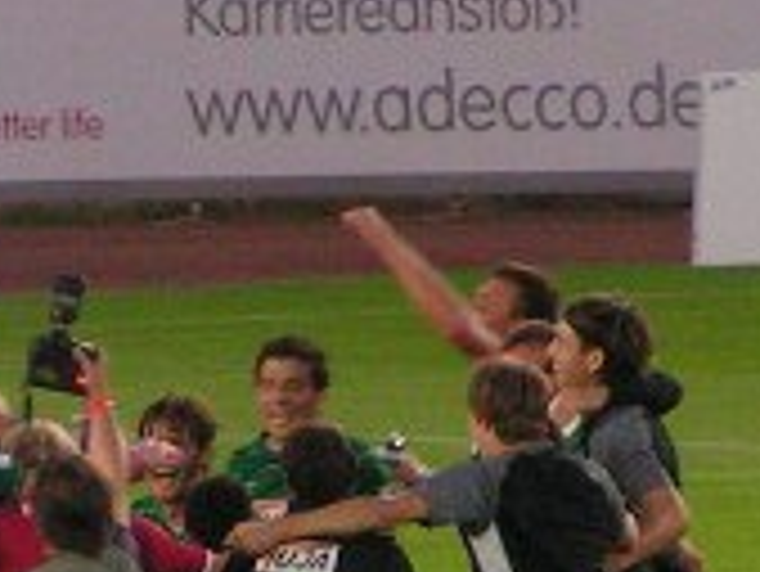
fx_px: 29485
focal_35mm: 1342
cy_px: 581
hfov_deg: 1.5
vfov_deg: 1.1
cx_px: 72
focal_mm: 43.3
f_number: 3.5
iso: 200
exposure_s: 1/60
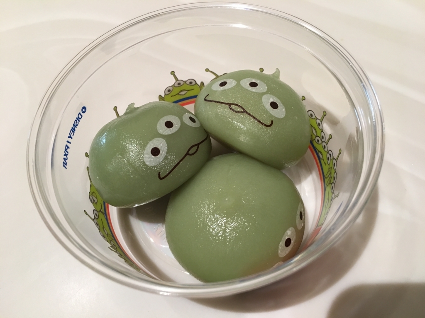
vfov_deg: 48.2
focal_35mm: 29
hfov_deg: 61.7
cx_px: 212
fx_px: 356
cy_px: 159
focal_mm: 4.15
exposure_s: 1/30
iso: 80
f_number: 2.2
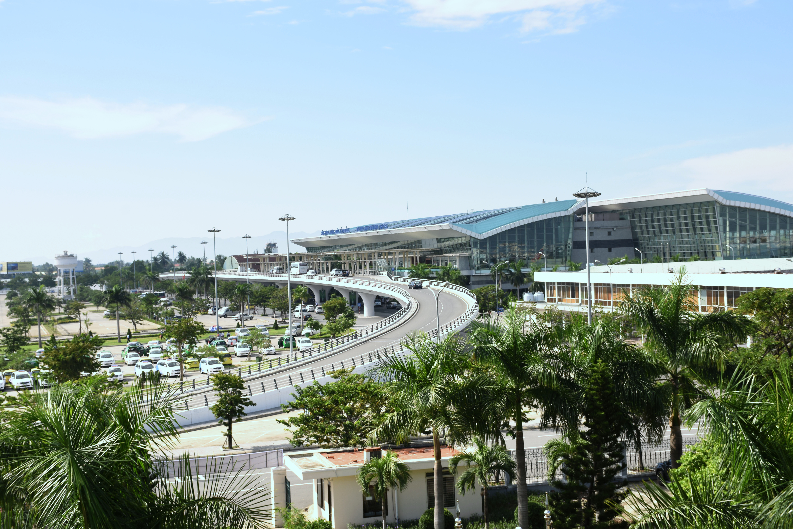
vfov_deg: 25.8
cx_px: 396
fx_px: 1156
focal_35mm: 52
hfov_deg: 37.9
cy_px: 264
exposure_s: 1/125
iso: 100
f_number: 8
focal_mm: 35
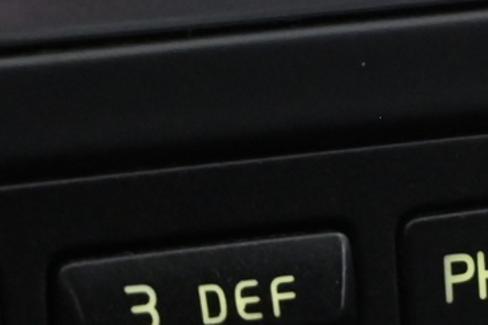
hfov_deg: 6.6
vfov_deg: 4.3
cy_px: -314
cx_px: -16
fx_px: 4244
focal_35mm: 313
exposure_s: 1/25
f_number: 6
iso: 4000
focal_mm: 47
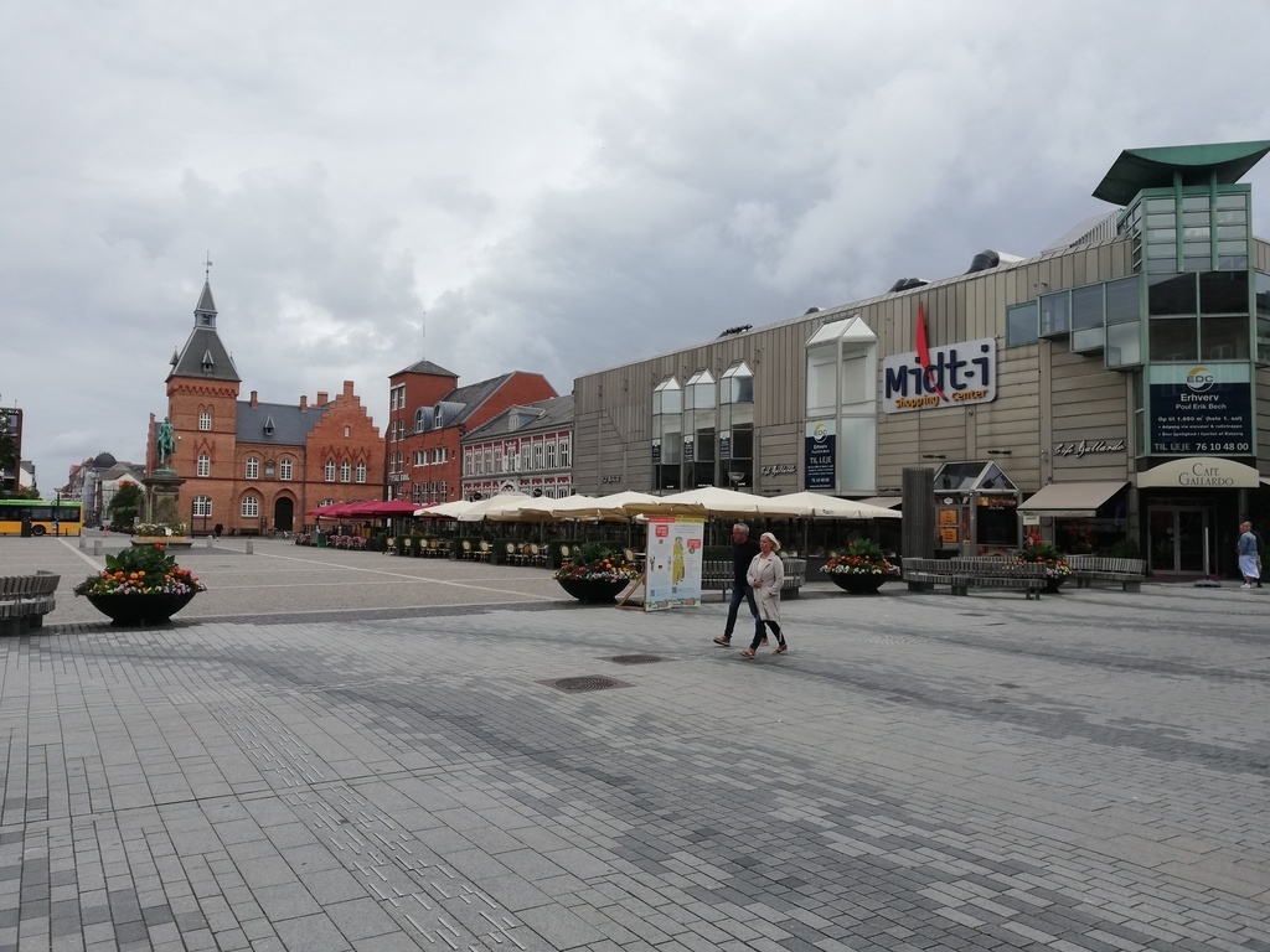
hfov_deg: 67.3
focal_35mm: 26
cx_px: 635
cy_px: 476
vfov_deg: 53.1
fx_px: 954
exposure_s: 1/646
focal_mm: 3.81
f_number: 2.2
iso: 50
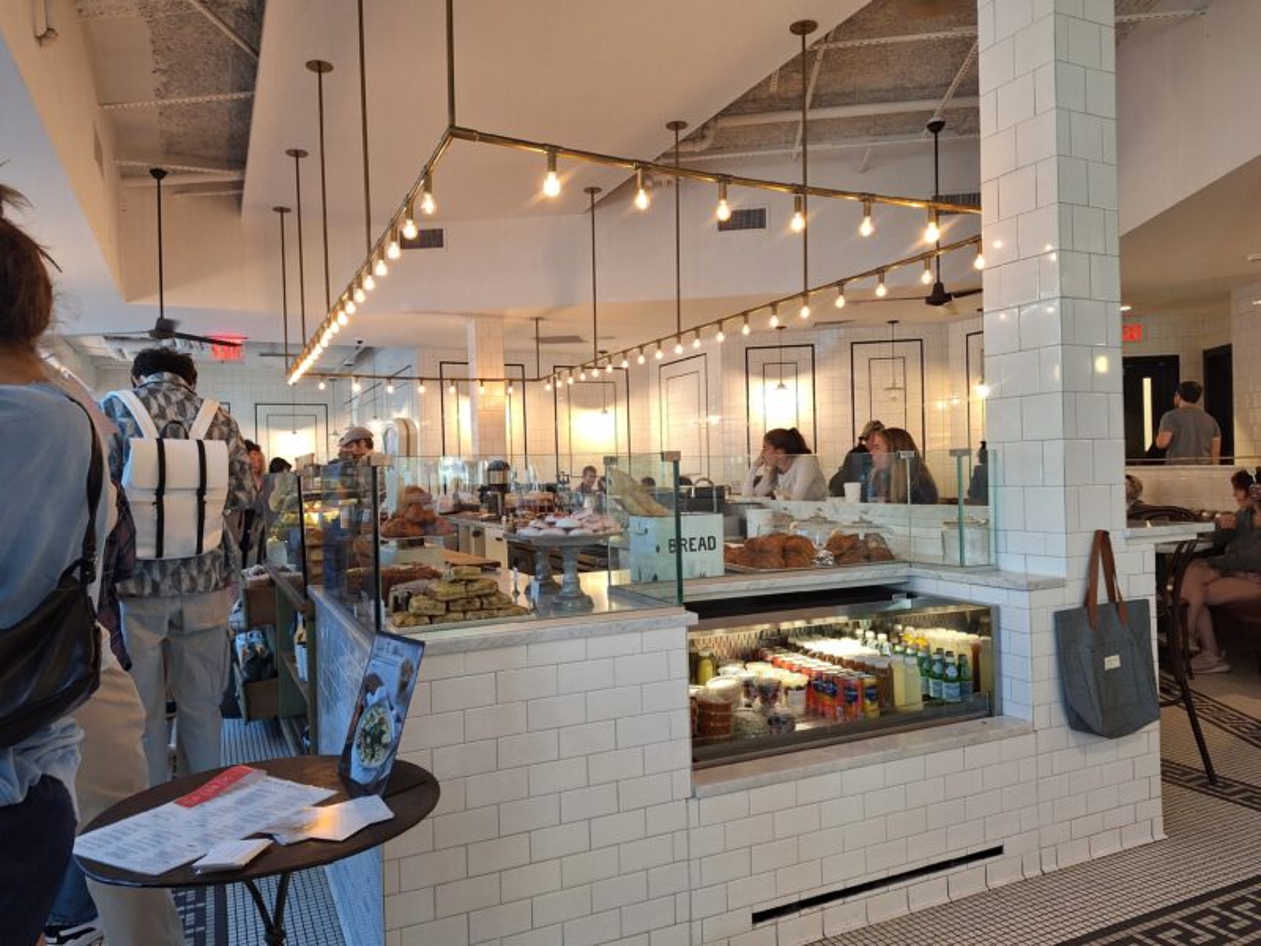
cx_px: 630
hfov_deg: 73.9
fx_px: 838
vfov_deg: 58.9
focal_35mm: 23
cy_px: 473
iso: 160
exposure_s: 1/40
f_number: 1.8
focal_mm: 5.54
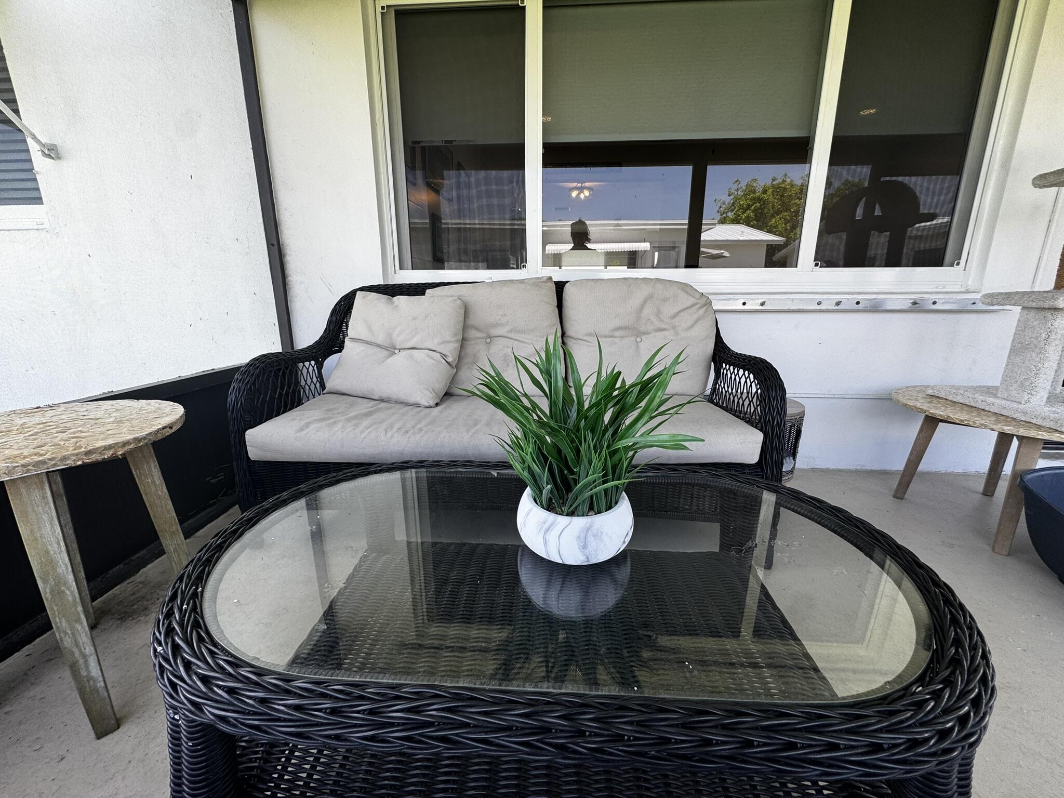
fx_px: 430
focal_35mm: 14
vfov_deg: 85.7
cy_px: 399
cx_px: 532
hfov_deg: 102.1
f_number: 2.2
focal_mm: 2.22
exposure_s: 1/140
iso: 40
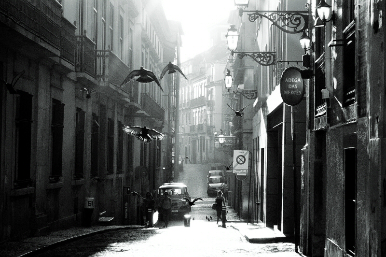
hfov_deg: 19.5
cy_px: 128
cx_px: 193
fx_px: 1125
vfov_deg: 13.0
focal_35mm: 105
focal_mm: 70
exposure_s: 1/1250
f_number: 9
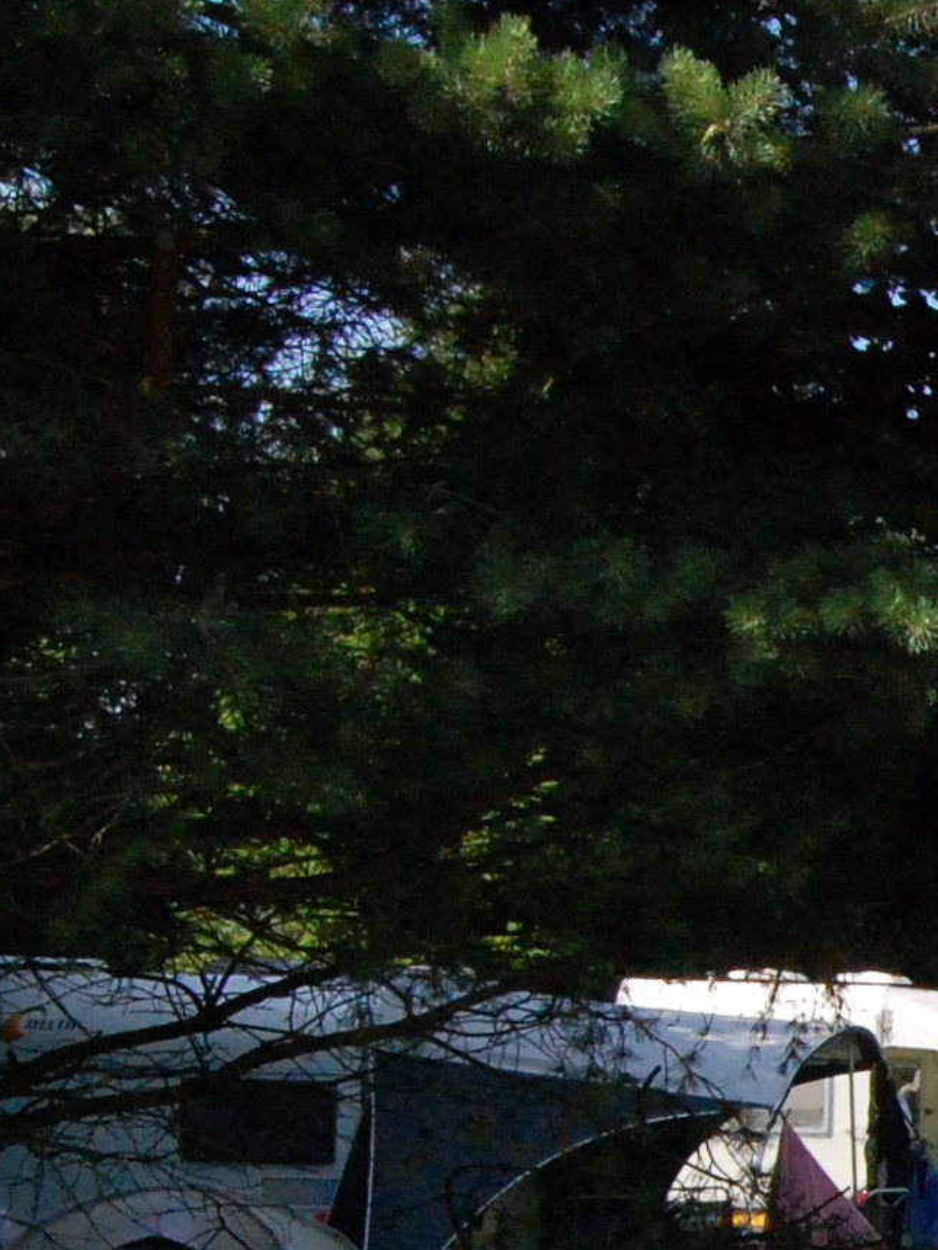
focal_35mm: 131
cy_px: 1265
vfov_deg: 14.8
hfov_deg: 10.6
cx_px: 1717
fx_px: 4733
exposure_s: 1/800
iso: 1600
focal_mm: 26
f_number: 14
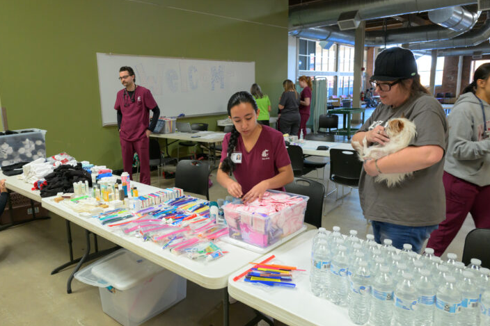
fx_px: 367
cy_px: 160
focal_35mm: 27
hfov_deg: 67.2
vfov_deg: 47.9
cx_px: 217
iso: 3200
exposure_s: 1/125
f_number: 5.6
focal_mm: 24
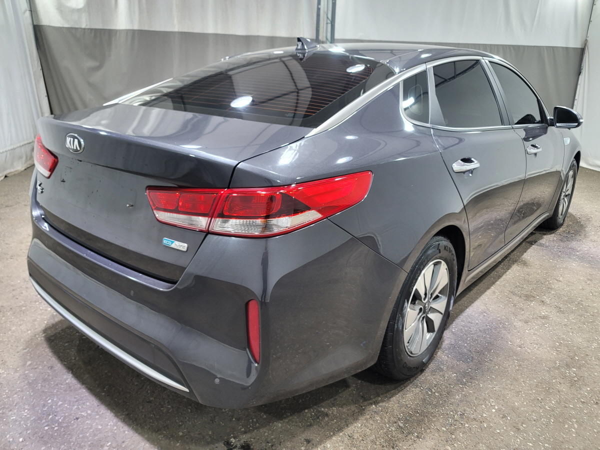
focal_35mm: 25
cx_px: 300
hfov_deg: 69.4
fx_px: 433
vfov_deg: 54.9
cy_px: 225
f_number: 1.8
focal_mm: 7
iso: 160
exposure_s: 1/120
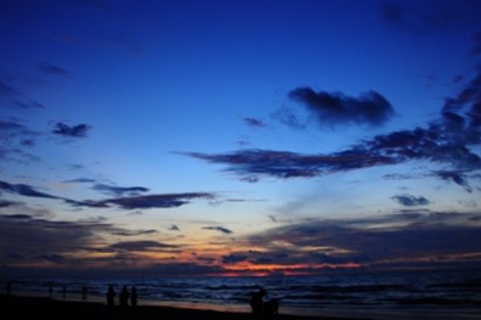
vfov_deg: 36.8
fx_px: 481
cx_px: 257
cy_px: 168
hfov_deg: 53.1
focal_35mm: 36
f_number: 5.6
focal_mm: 18
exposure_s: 1/100
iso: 250
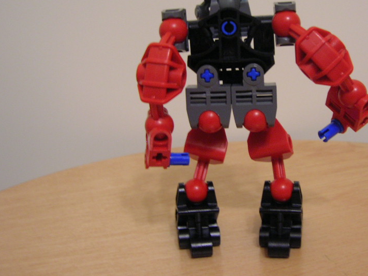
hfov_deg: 38.6
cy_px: 109
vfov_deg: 29.6
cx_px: 234
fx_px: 521
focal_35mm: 49
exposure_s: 1/4.3
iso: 91
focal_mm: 5.7
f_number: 2.9
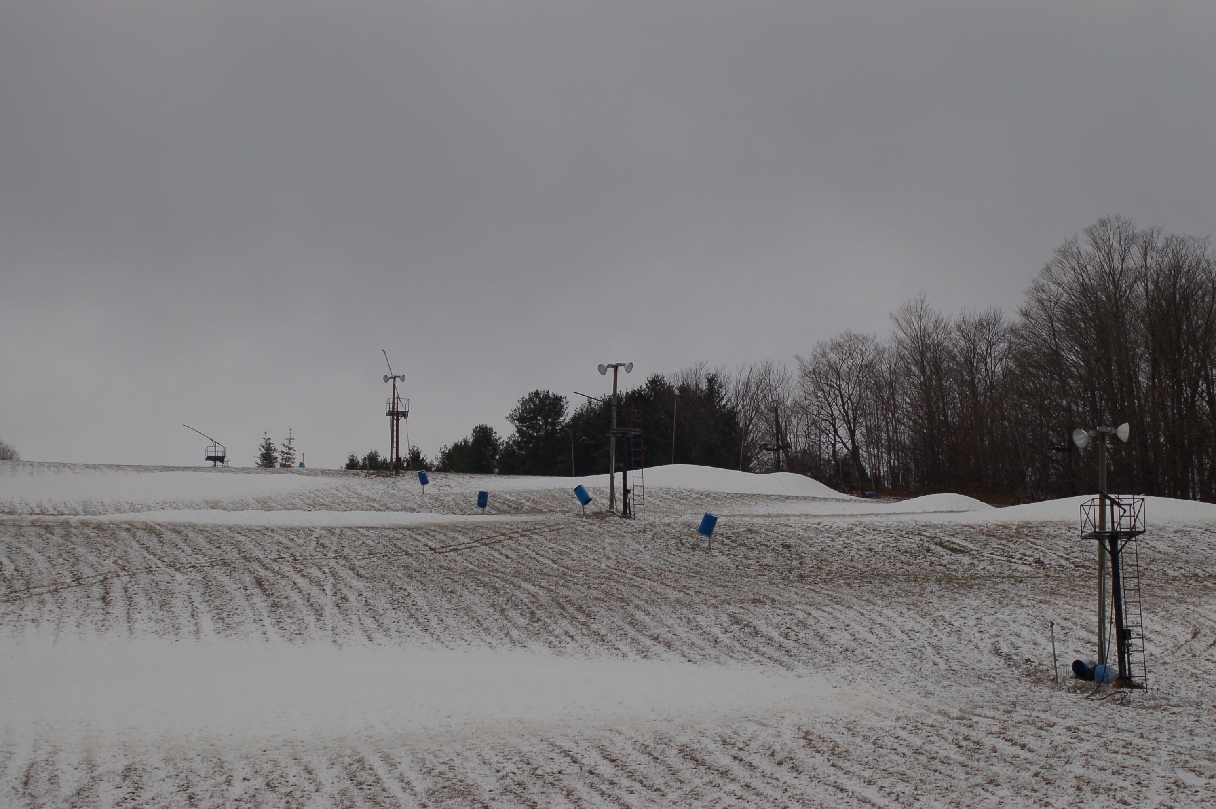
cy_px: 404
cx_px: 608
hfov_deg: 19.5
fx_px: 3543
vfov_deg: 13.0
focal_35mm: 105
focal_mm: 70
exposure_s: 1/320
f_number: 9
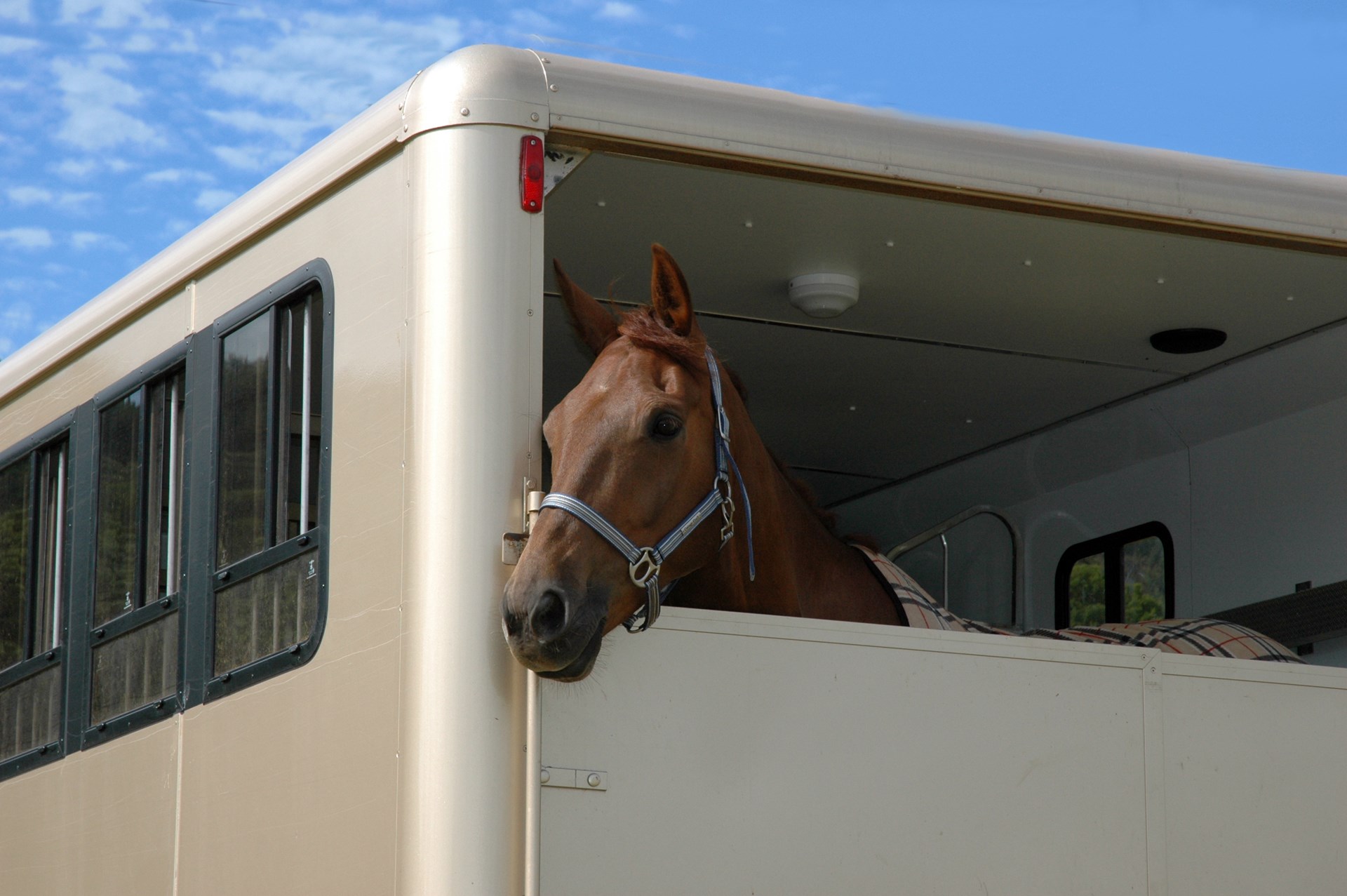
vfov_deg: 13.0
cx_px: 674
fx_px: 3926
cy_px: 448
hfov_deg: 19.5
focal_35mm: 105
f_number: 10
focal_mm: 70
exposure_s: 1/500
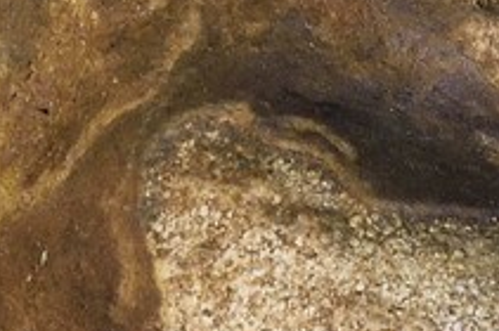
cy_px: -112
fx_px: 21037
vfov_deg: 0.9
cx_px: 1712
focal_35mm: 1520
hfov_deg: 1.4
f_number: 5
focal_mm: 200
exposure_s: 1/10
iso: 1600
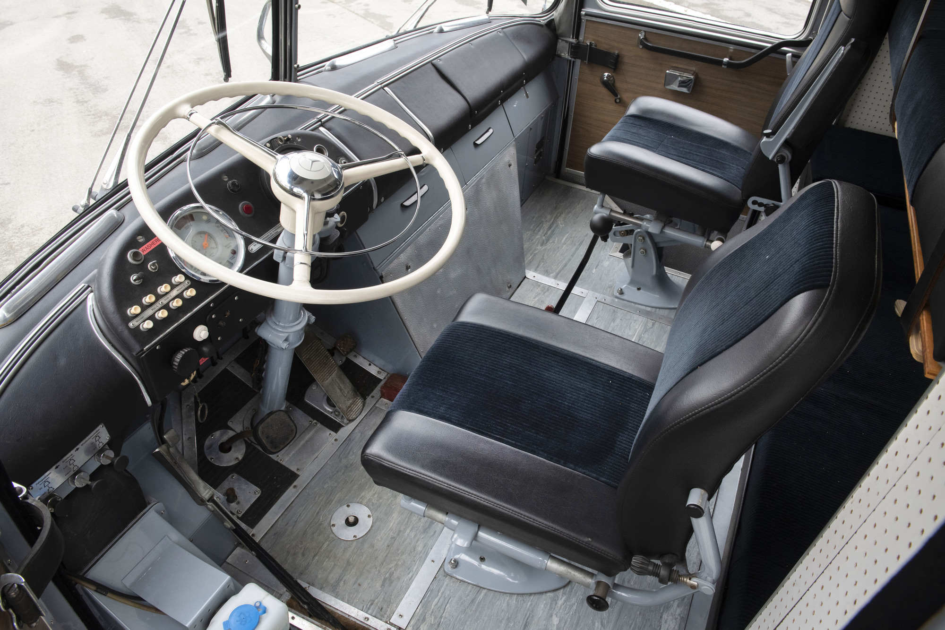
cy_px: 315
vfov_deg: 49.5
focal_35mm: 26
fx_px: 682
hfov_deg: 69.4
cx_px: 472
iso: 1000
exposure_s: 1/60
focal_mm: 26
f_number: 8
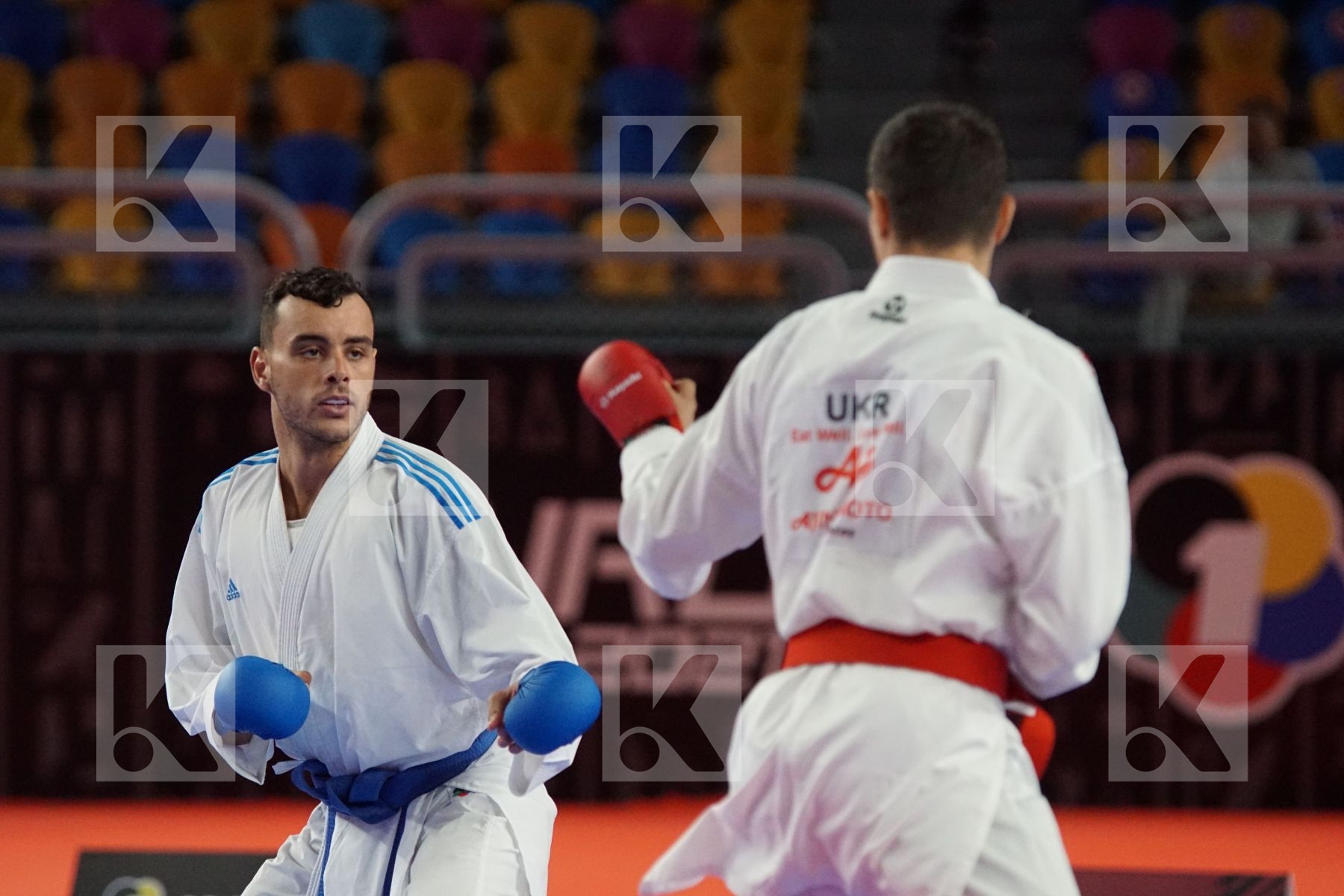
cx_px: 672
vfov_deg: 5.1
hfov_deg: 7.6
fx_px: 10079
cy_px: 448
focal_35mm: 270
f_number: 2.8
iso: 3200
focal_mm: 180
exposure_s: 1/2000
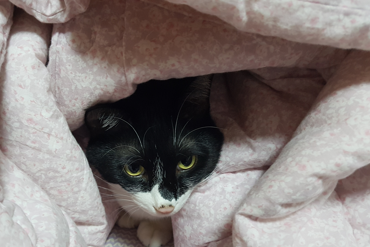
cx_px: 155
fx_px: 329
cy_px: 160
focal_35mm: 32
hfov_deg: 58.4
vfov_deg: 40.7
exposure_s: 1/60
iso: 400
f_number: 1.7
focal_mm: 4.2
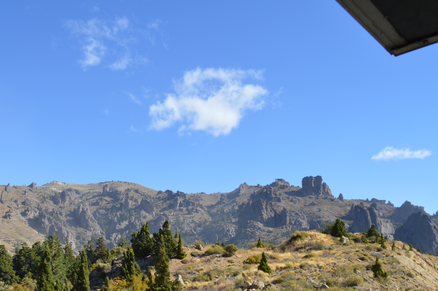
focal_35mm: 37
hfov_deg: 51.5
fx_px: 450
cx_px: 169
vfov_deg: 35.6
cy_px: 185
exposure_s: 1/200
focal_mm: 18
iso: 100
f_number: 7.1
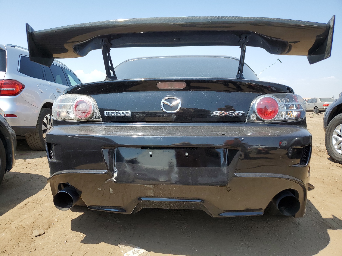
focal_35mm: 26
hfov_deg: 67.3
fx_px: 257
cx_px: 171
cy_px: 128
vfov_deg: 53.1
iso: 50
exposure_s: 1/1667
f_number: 1.5
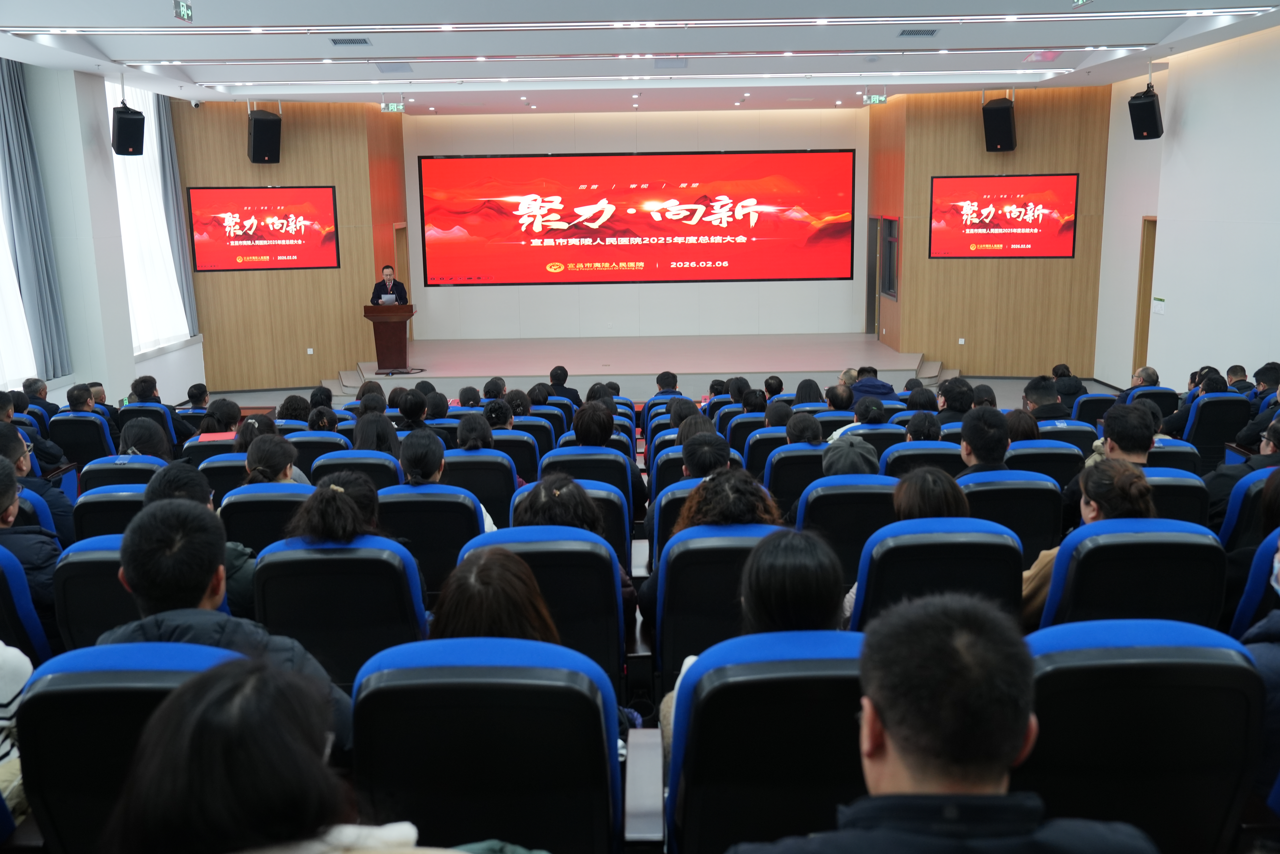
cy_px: 427
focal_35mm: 31
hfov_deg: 60.3
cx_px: 640
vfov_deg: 42.3
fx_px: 1102
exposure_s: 1/125
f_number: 4.5
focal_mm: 31
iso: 1000
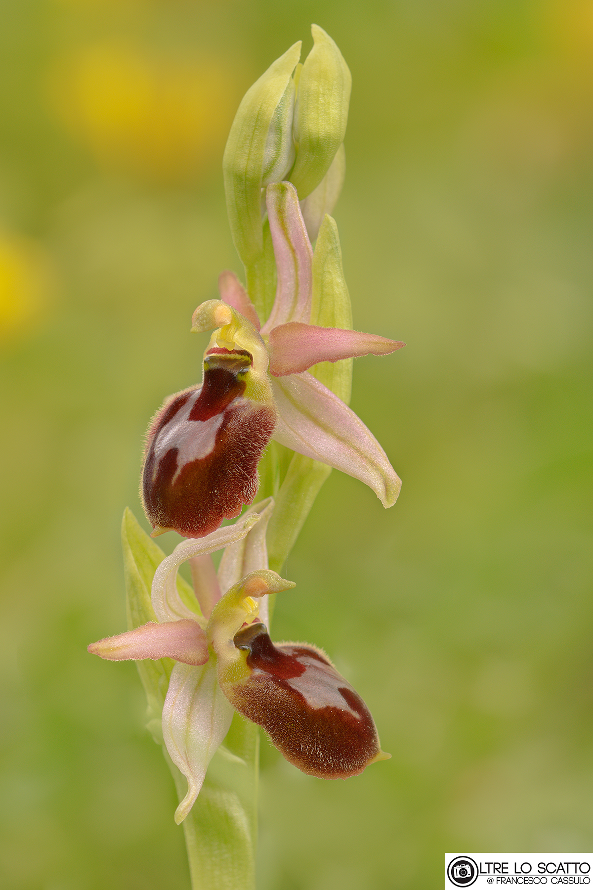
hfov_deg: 8.7
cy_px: 445
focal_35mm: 158
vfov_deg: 13.0
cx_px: 296
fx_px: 3891
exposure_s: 1/15
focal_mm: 105
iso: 100
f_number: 11
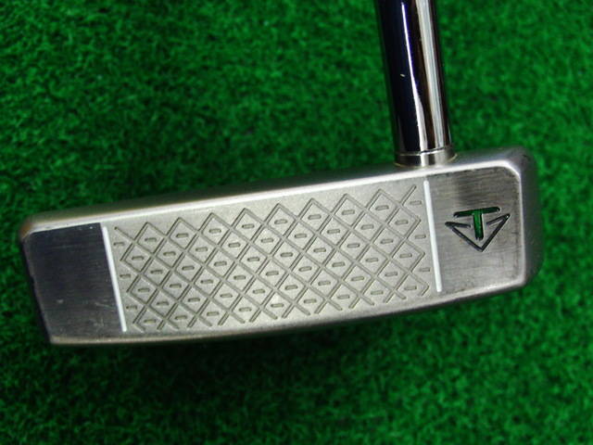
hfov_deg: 43.9
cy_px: 222
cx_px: 296
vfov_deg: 33.6
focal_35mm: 43
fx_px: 737
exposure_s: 1/60
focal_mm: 7.54
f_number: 3.7
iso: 400
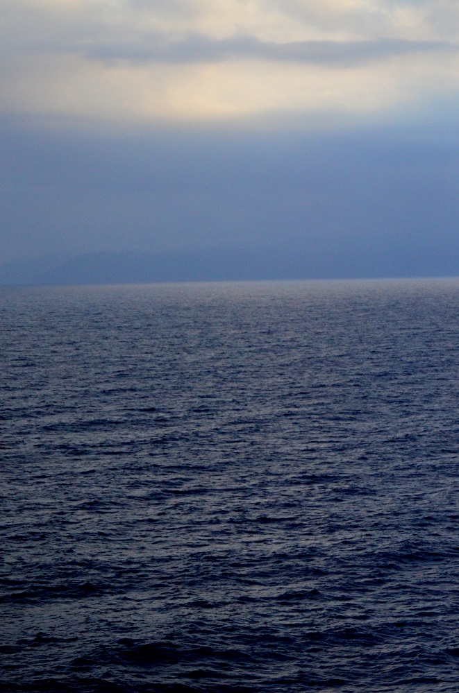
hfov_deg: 13.0
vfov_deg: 19.5
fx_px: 2018
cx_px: 230
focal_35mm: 105
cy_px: 346
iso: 2500
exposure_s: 1/8000
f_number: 4.5
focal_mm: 70
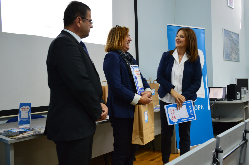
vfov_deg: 39.9
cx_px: 124
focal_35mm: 33
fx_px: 228
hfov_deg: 57.3
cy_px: 82
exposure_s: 1/15
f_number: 4.5
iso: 800
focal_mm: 22
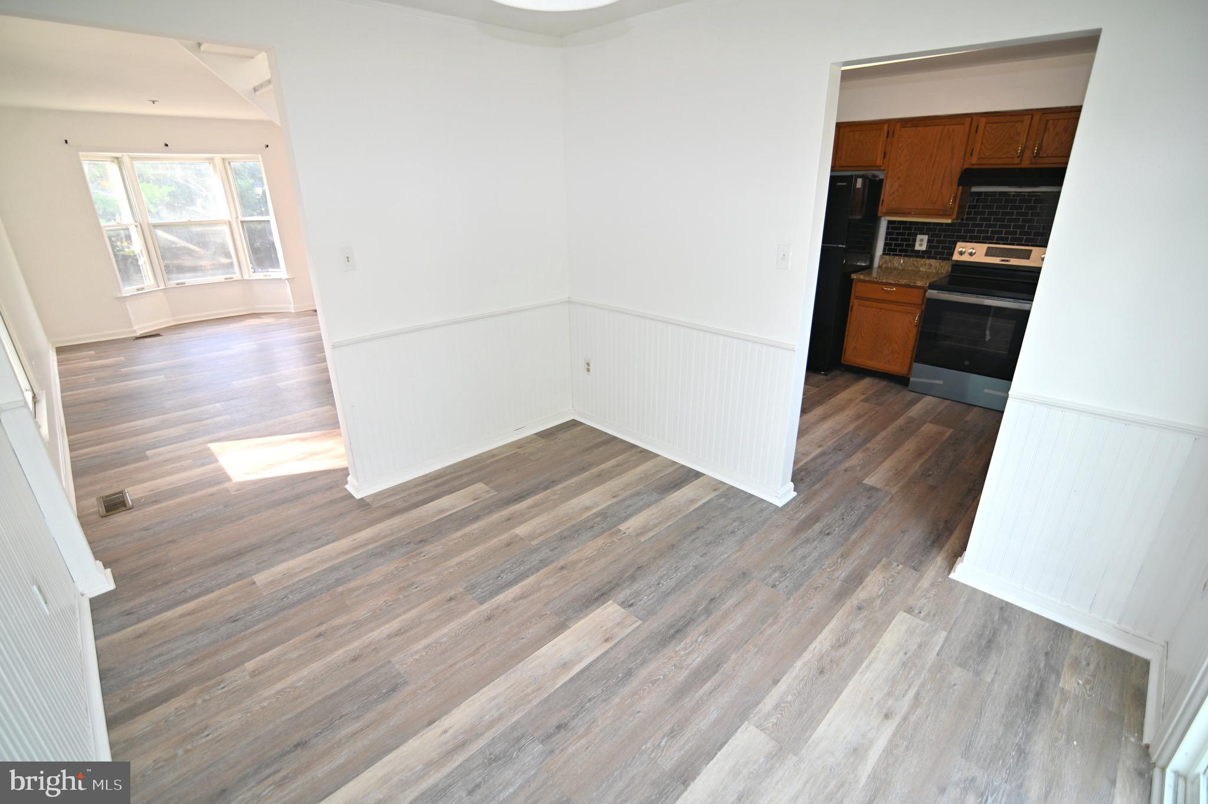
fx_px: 536
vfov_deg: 73.7
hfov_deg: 96.8
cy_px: 402
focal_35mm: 16
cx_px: 604
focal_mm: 16
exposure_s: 1/125
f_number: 2.8
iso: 110
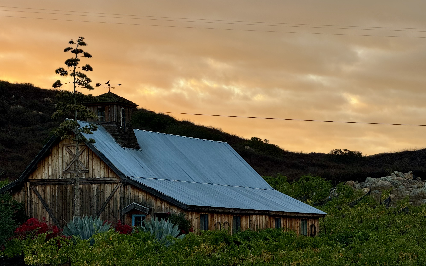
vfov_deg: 10.2
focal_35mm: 128
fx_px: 1486
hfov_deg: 16.3
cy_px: 138
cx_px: 212
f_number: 2.8
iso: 50
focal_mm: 15.66
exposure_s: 1/202
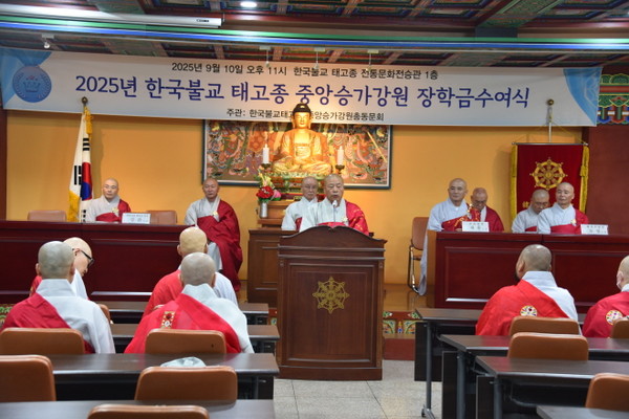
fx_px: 1013
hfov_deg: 34.5
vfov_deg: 23.4
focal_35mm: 58
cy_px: 210
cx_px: 314
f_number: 4.5
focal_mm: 58
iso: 1400
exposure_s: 1/60
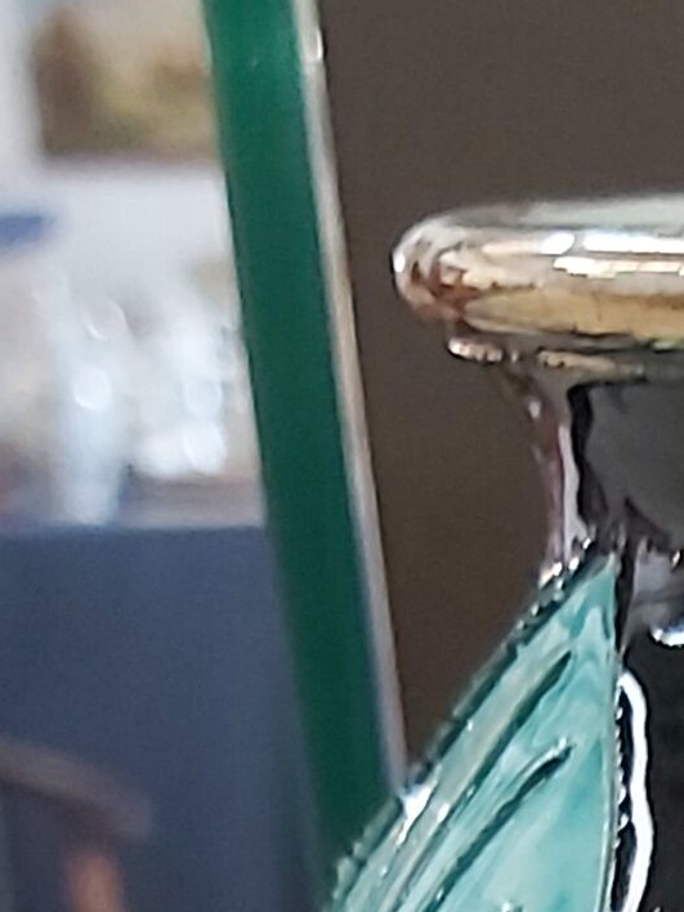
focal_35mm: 148
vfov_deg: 11.7
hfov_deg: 9.4
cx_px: 1311
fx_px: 3899
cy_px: 1909
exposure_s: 1/33
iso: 250
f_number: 1.7
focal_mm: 3.92
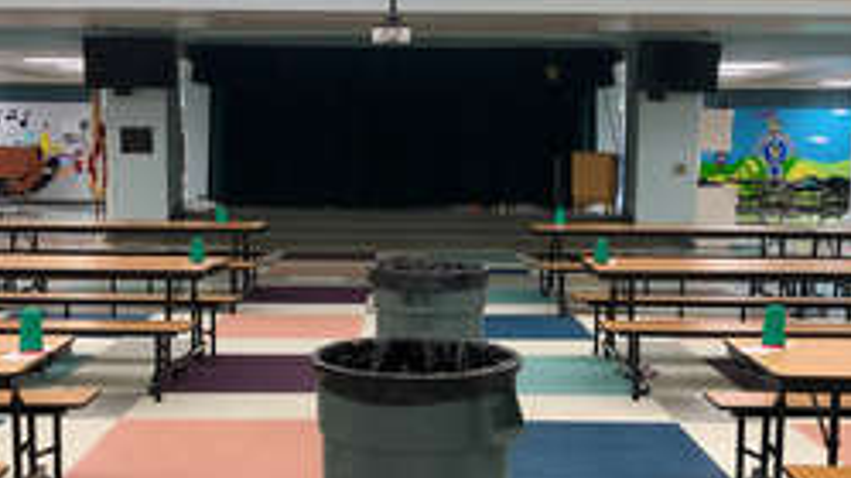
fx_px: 1106
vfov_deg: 24.4
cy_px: 263
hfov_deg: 42.1
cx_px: 407
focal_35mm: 49
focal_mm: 4
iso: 32
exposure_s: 1/24
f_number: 1.8
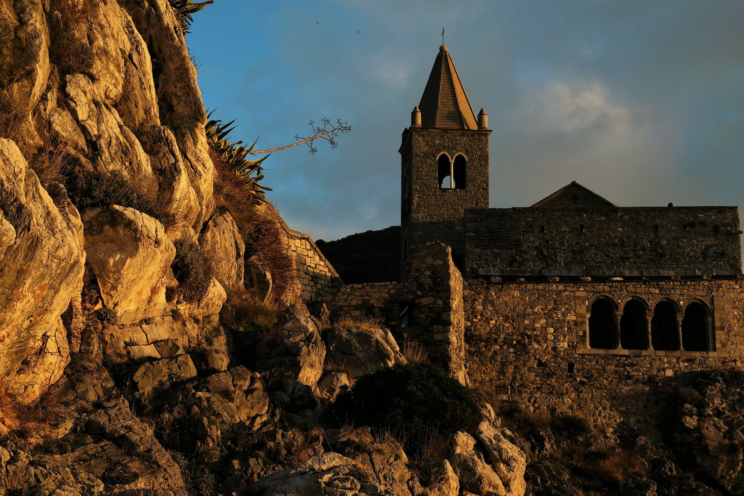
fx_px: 1116
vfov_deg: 25.1
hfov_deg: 36.9
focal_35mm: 54
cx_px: 372
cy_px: 248
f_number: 11
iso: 320
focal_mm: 35.8
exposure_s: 1/160
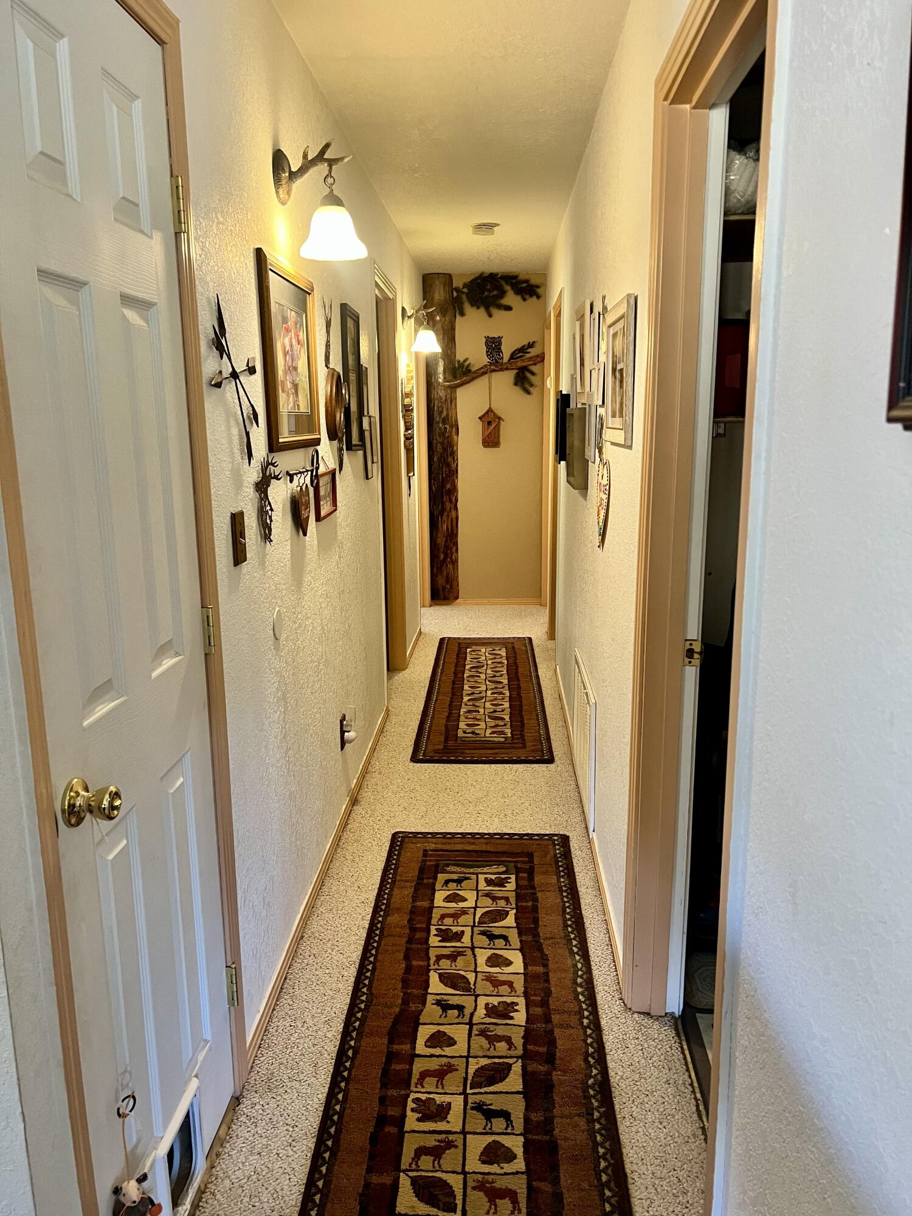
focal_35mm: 26
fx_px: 913
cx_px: 456
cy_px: 608
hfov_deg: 53.1
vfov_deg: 67.3
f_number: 1.5
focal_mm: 5.7
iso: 250
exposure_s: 1/60
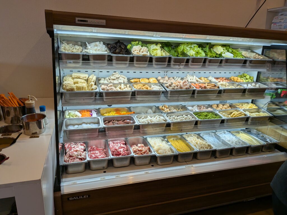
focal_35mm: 24
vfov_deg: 56.8
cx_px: 144
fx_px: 199
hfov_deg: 71.6
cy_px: 108
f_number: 1.7
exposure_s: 1/173
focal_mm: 4.53
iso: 29
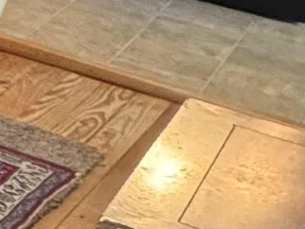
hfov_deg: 9.3
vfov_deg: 13.1
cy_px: 10
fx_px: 987
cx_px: -791
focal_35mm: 112
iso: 800
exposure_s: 1/60
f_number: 2.2
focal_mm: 2.22
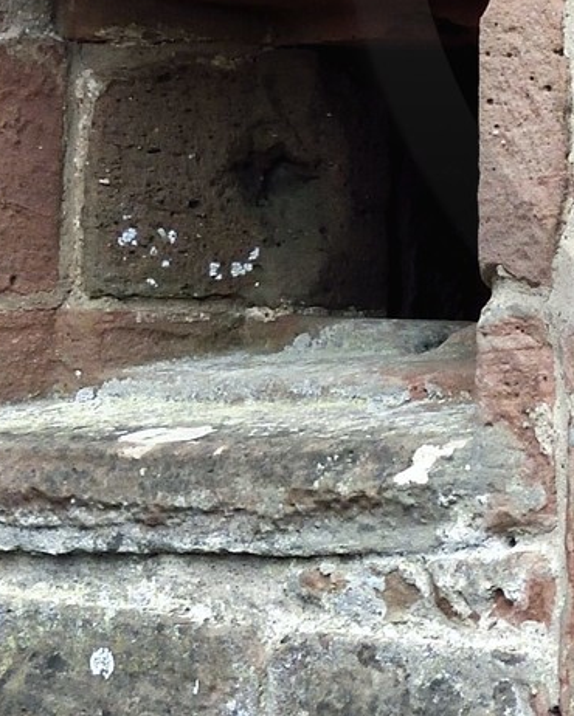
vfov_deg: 9.7
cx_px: 1047
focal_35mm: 195
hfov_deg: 7.7
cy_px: -174
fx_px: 4138
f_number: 6.3
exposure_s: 1/400
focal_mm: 40
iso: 1600
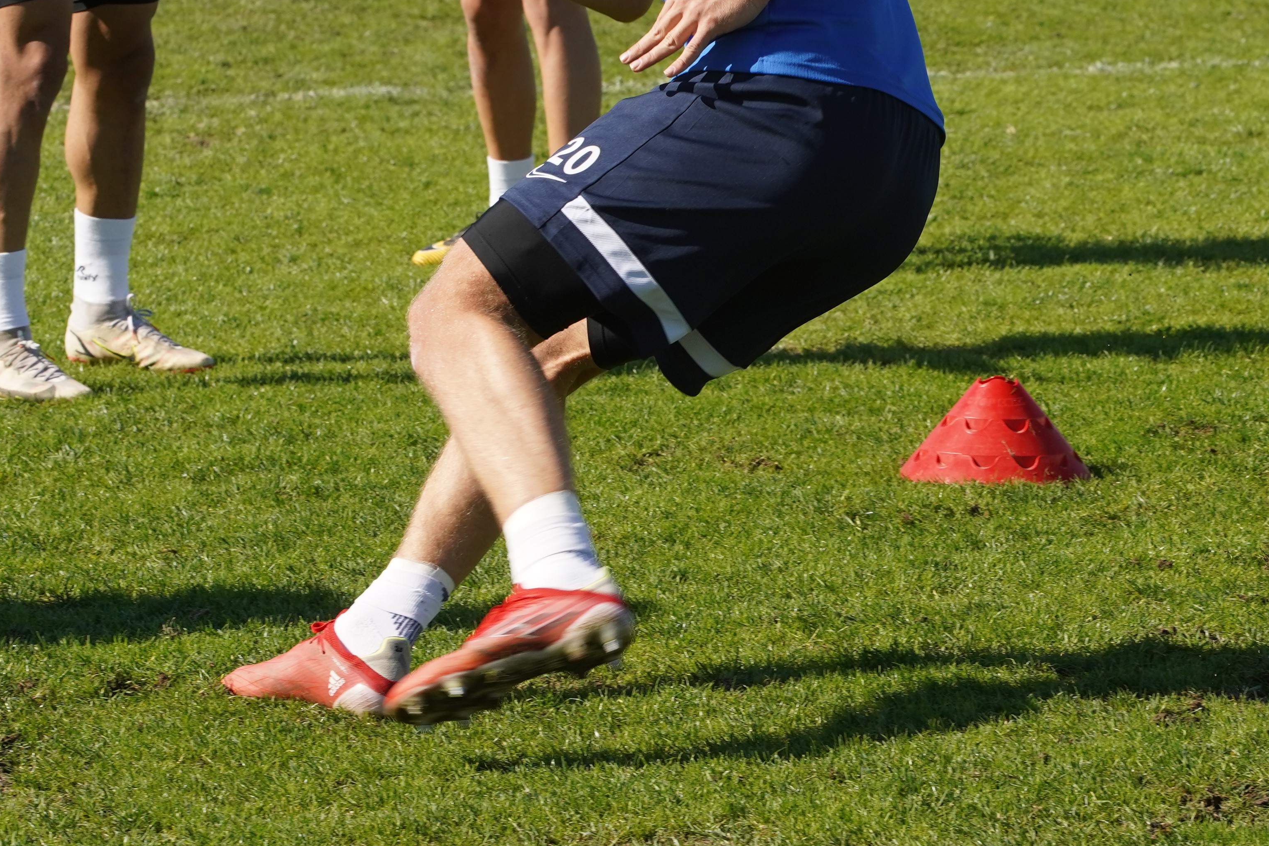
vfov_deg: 6.4
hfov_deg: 9.6
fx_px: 7579
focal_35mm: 215
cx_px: 966
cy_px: 24
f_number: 9
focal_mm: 110
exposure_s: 1/640
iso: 400
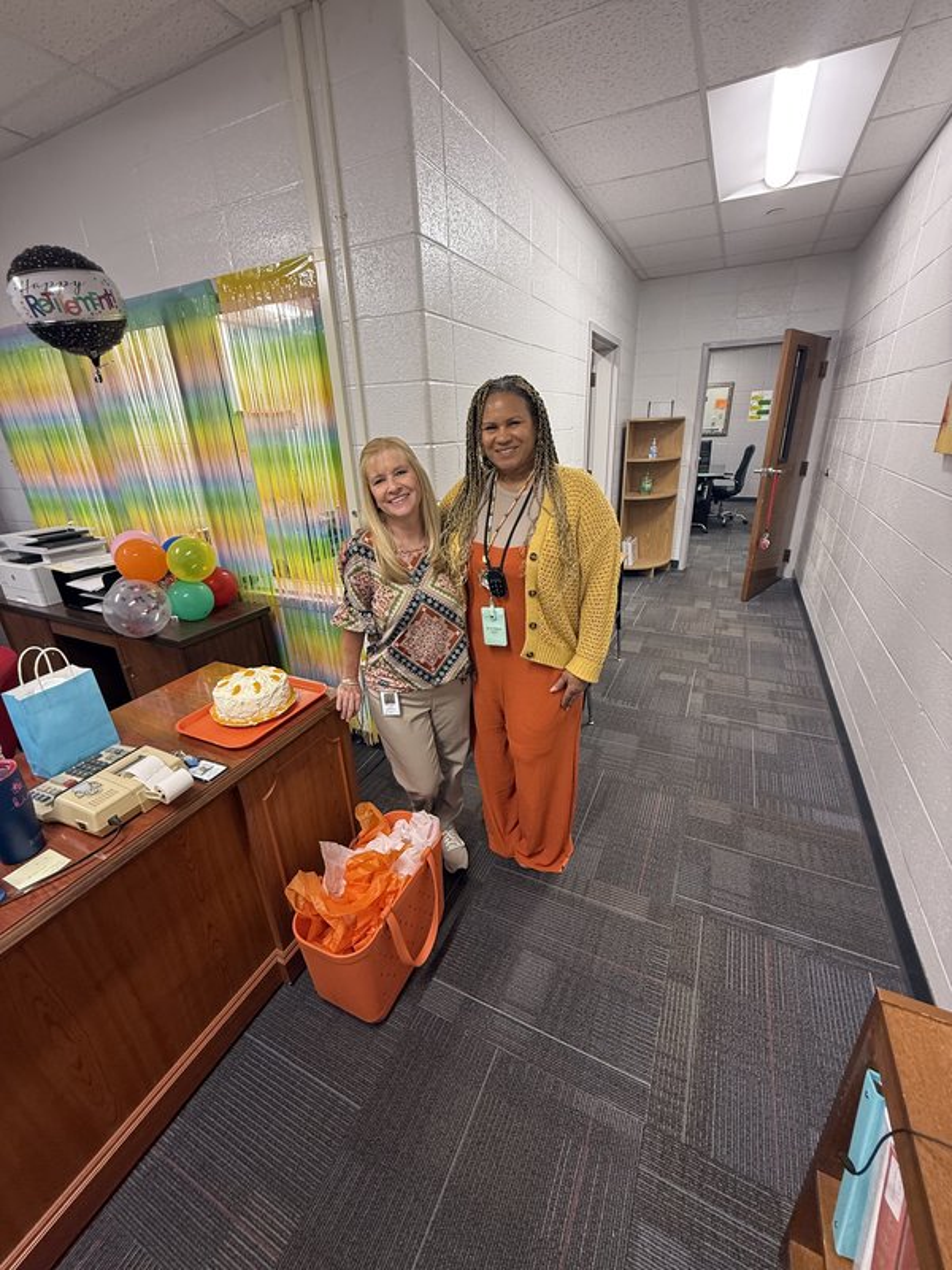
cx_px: 476
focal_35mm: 14
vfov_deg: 102.1
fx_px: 513
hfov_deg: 85.7
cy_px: 635
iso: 200
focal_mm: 2.22
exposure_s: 1/60
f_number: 2.2
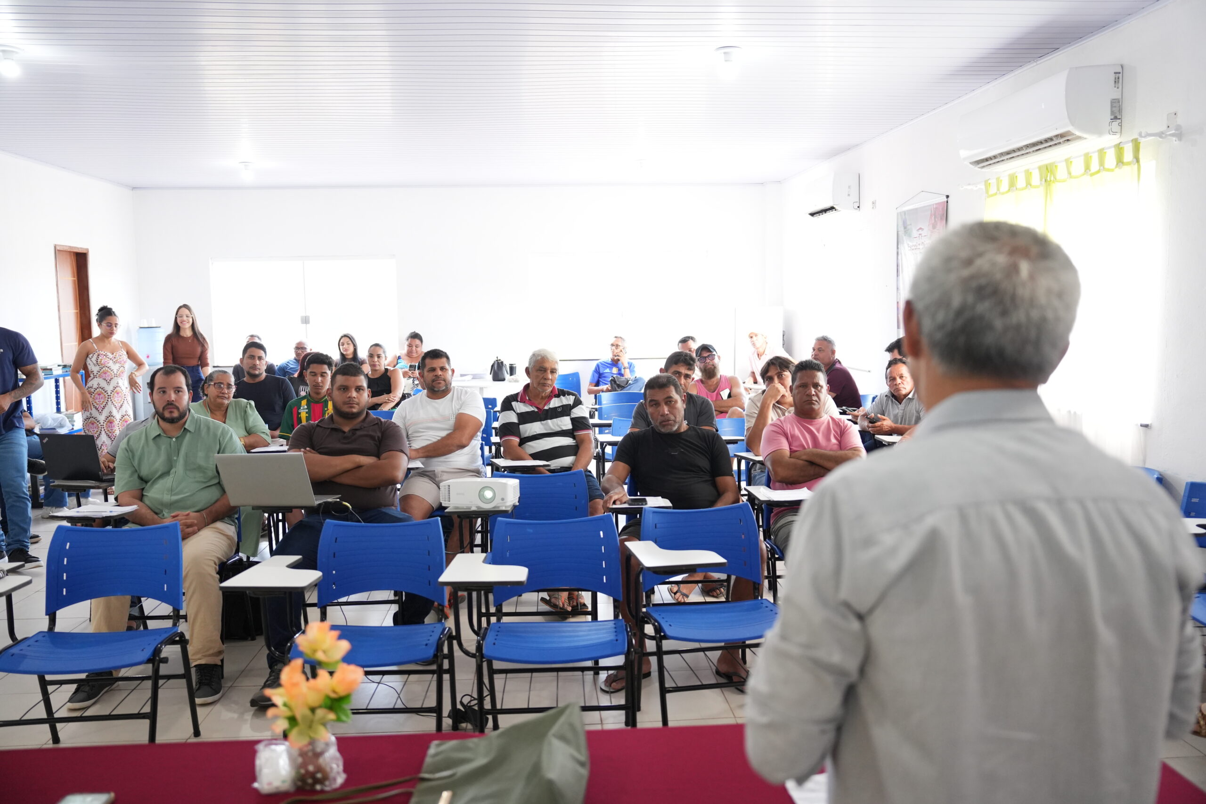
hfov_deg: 61.9
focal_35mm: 30
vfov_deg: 43.6
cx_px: 603
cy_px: 402
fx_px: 1005
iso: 2500
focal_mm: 30
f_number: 2.8
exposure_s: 1/320
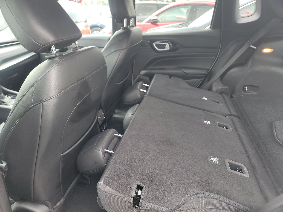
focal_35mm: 24
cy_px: 106
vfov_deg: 56.8
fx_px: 196
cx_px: 142
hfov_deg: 71.6
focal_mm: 6.7
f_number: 1.8
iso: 214
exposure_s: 1/59
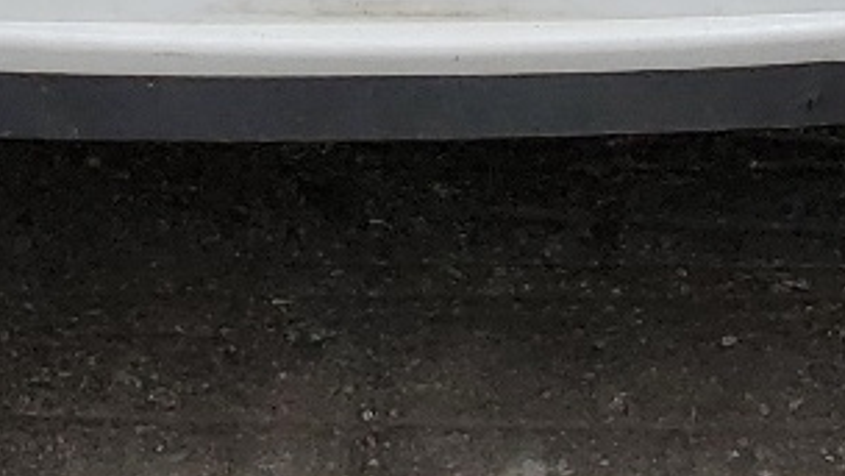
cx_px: 528
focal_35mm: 149
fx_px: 3338
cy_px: -1036
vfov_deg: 7.1
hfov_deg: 14.4
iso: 50
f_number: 1.5
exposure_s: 1/2000
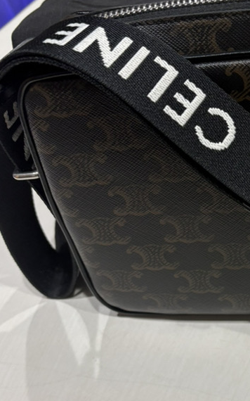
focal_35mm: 58
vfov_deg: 34.7
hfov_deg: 20.9
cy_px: 274
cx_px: 300
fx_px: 633
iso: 100
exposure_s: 1/50
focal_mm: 5.96
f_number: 1.6
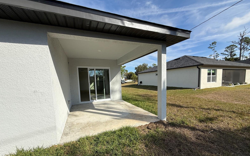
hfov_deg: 101.5
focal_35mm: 15
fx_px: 102
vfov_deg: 74.4
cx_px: 125
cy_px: 88
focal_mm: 2.22
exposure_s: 1/1901
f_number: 2.2
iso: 50
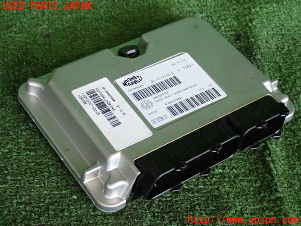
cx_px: 150
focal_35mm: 71
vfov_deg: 20.7
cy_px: 113
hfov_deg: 27.4
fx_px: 617
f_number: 3.9
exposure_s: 1/125
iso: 1000
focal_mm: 12.73
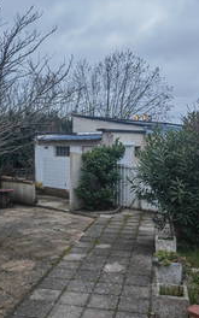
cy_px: 159
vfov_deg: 50.4
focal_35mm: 39
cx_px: 86
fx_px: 338
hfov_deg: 32.7
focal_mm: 5.53
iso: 500
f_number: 1.8
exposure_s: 1/100
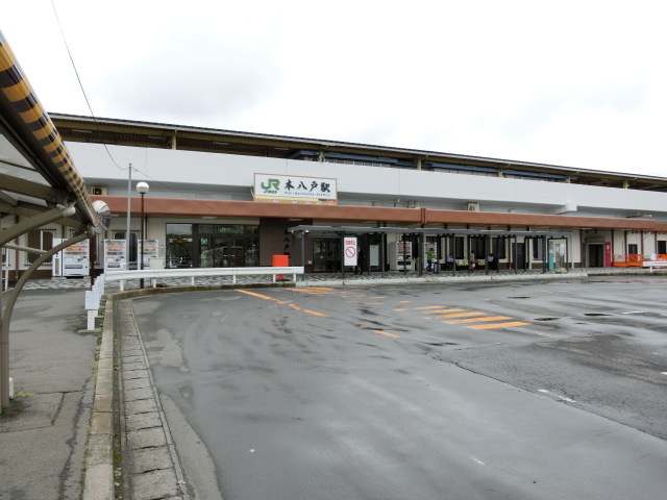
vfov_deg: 54.9
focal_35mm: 25
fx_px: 482
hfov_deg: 69.4
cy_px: 250
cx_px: 334
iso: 80
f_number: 3.5
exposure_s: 1/640
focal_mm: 4.5
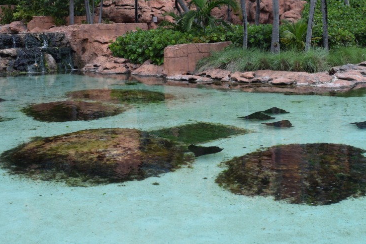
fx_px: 559
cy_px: 35
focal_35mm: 55
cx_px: 214
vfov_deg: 24.1
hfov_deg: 36.1
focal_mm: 20
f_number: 7.1
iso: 400
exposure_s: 1/200
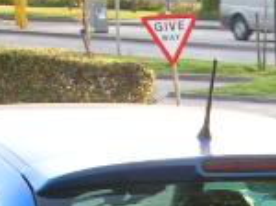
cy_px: 400
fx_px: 2205
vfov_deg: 5.3
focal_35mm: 277
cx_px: 519
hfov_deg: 7.0
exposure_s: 1/33.6
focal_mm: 10.9
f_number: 3.7
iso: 50
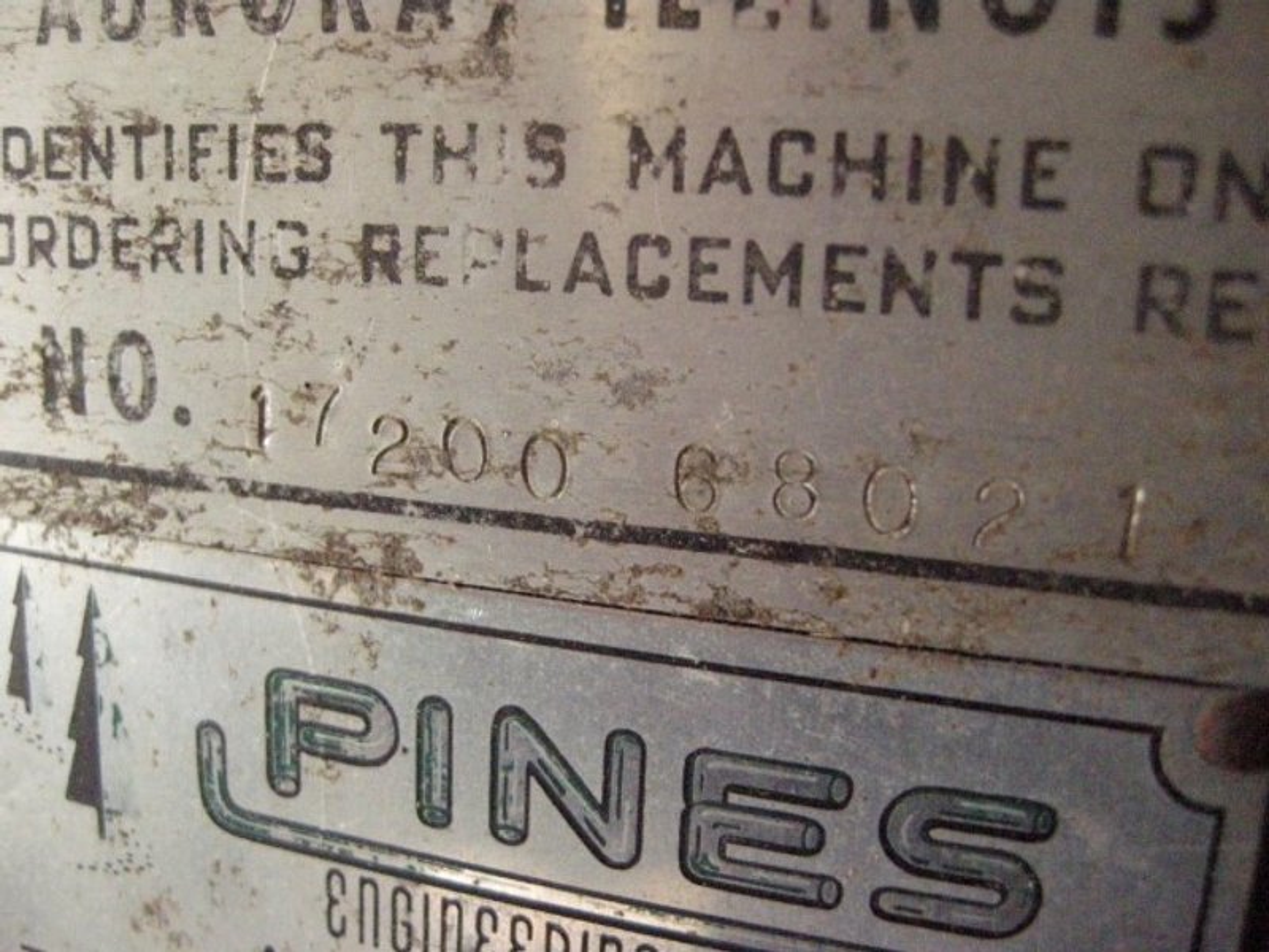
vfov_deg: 40.7
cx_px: 634
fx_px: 1283
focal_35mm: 35
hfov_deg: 52.6
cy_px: 476
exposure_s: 1/24.8
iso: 1600
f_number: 2.7
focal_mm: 7.5
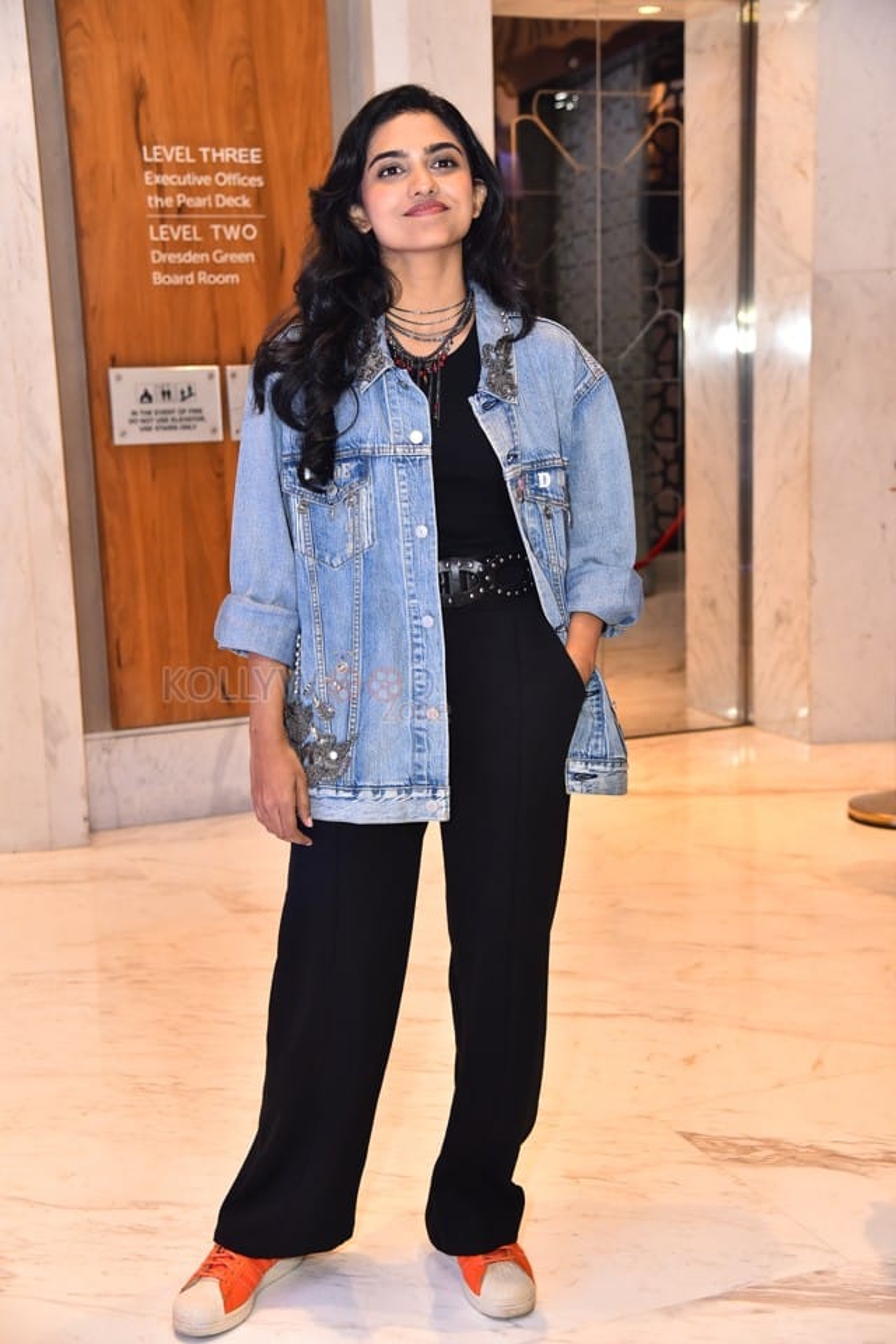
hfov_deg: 27.0
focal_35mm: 50
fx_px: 1867
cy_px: 672
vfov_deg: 39.6
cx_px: 448
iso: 1250
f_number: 4
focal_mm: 50
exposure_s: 1/125
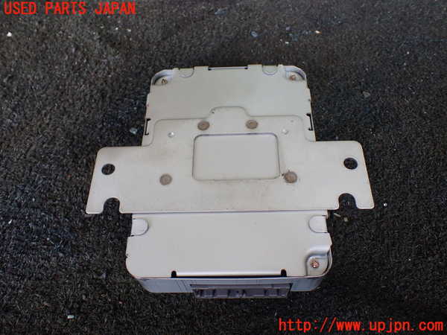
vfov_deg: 46.8
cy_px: 168
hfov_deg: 60.0
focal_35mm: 30
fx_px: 387
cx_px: 224
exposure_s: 1/125
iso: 200
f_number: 2.3
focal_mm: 5.4
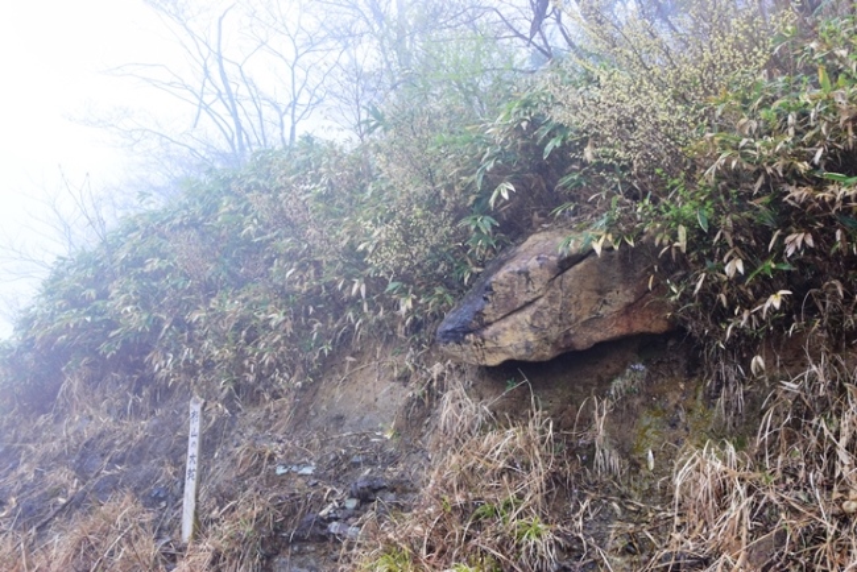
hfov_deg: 57.2
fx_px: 786
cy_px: 286
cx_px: 428
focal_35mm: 33
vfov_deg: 40.0
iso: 400
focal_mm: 22
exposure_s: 1/160
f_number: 5
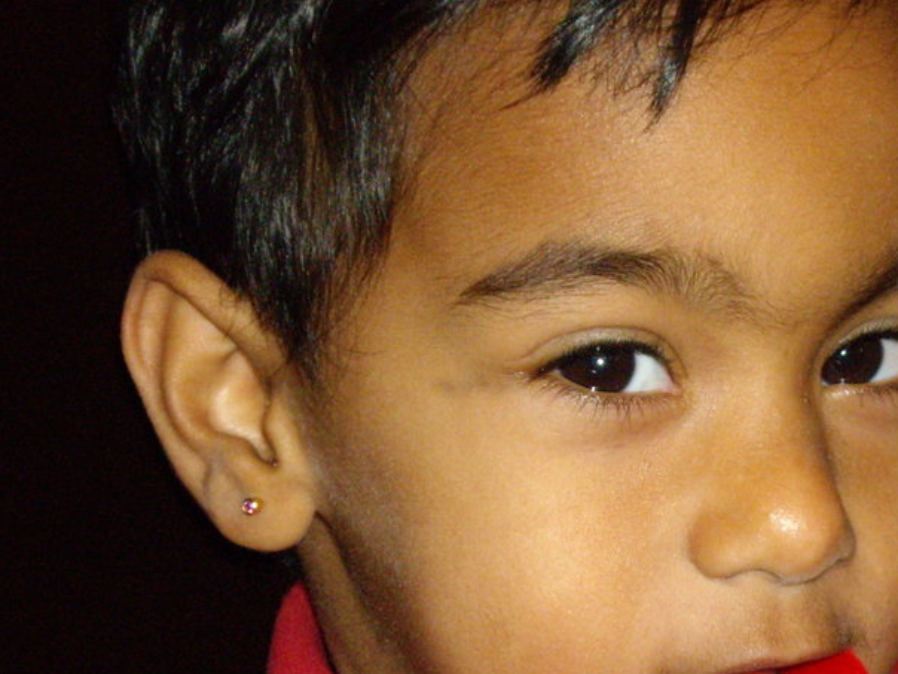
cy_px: 466
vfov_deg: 11.1
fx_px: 3476
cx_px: 693
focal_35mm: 134
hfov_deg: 14.6
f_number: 4.1
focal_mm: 12.8
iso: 400
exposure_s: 1/80
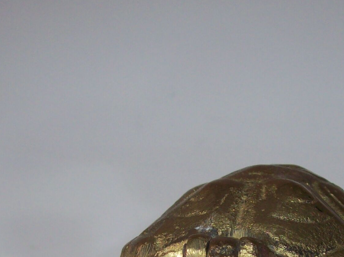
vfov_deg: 15.9
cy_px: 265
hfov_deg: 21.5
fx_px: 904
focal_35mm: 91
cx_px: 235
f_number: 2.7
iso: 80
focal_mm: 6
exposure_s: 1/64
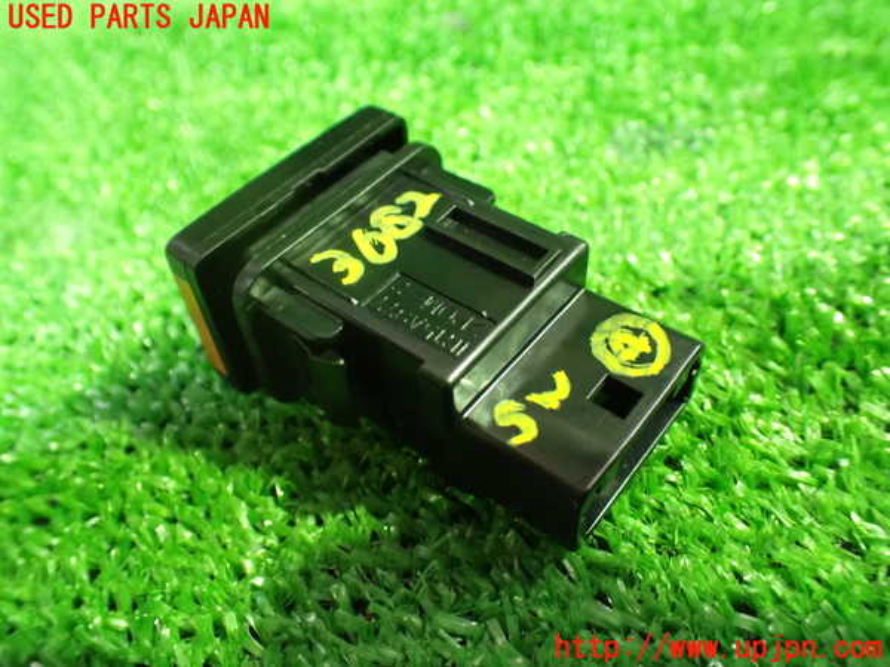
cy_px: 334
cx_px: 445
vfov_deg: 46.8
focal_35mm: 30
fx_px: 771
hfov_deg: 60.0
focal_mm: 5.4
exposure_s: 1/30
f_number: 2.3
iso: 1250
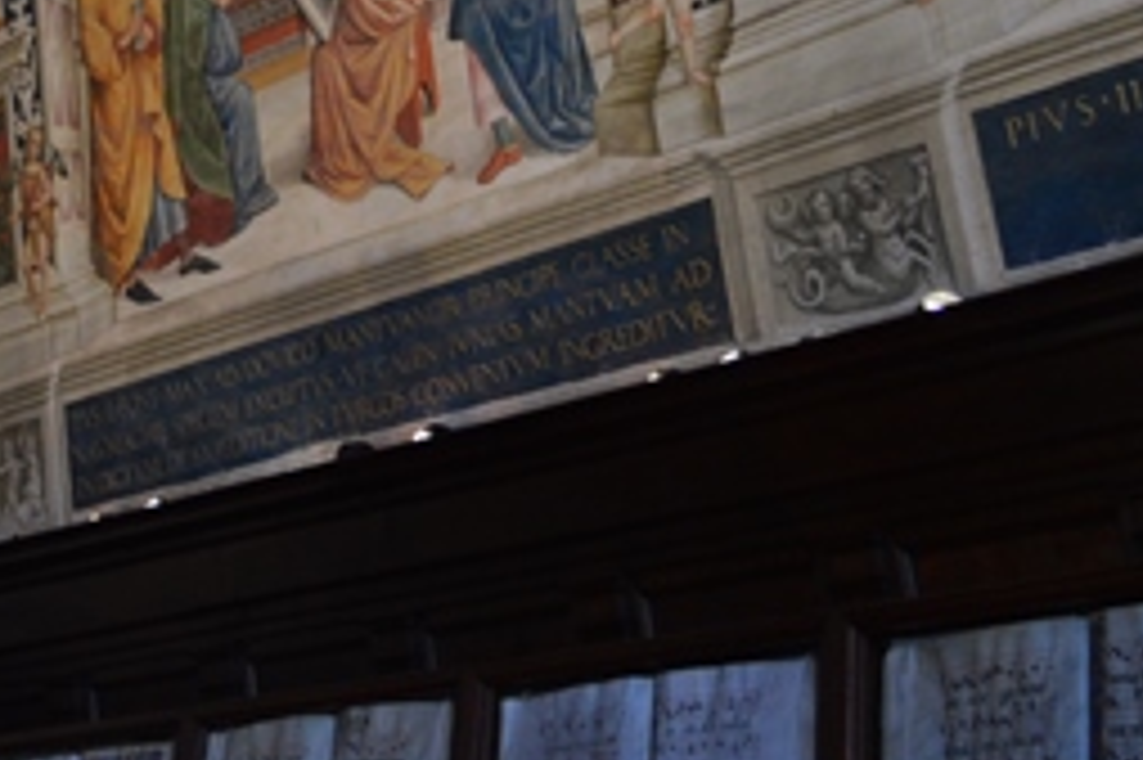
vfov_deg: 15.0
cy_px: -360
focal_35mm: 85
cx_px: -342
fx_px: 2697
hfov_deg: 21.6
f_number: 3.5
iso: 400
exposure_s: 1/40
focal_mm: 18
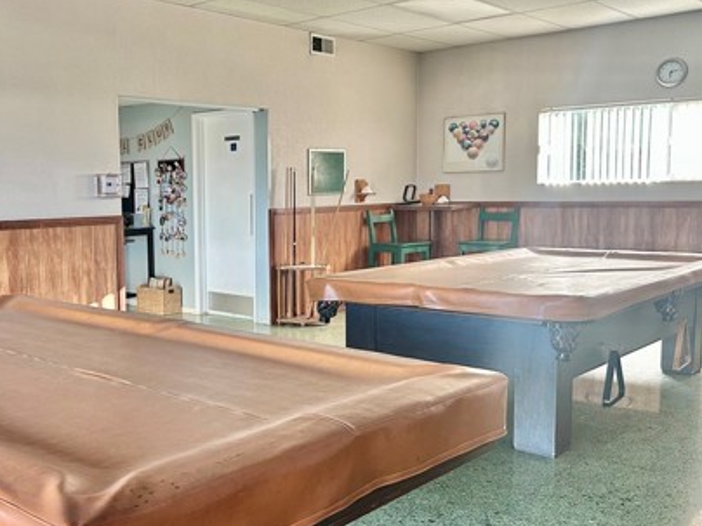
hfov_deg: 47.7
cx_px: 202
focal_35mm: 38
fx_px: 771
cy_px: 257
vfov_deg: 37.7
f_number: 1.78
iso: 250
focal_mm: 6.86
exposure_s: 1/119
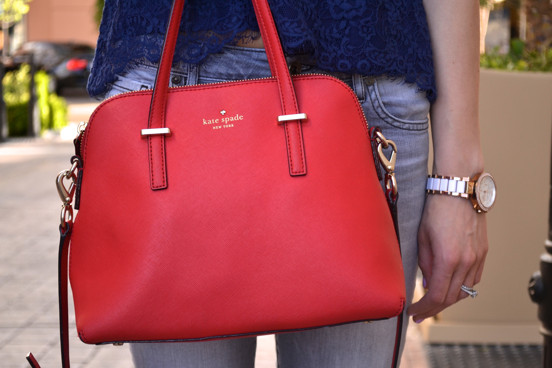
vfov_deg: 17.5
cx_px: 276
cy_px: 184
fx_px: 1196
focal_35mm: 78
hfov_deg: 26.0
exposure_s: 1/125
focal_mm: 52
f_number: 5.6
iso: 200
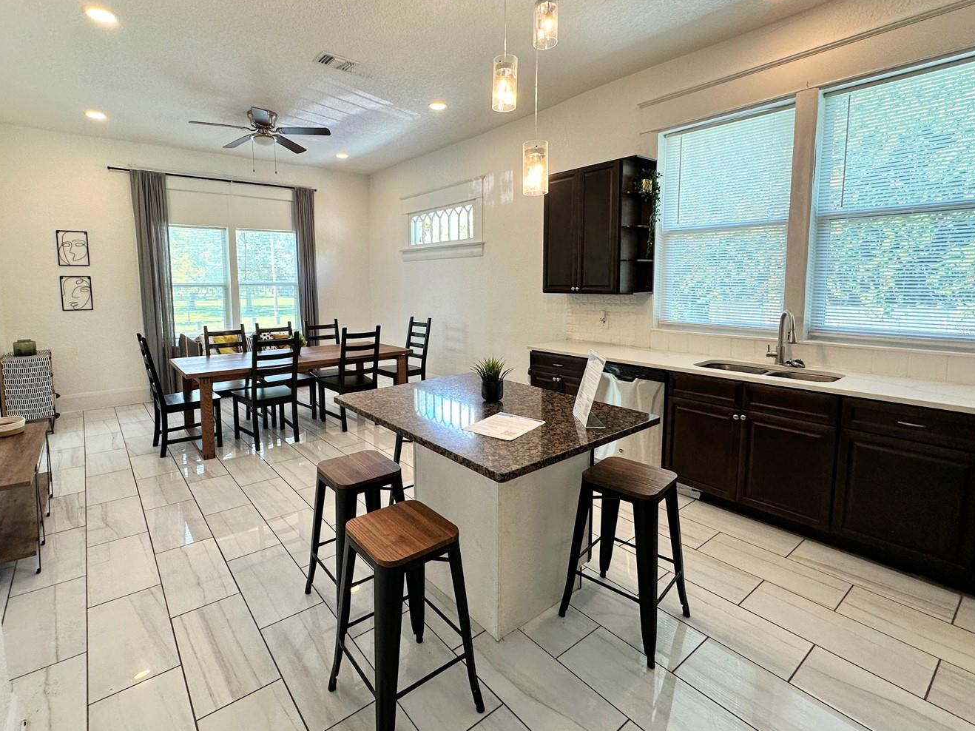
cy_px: 329
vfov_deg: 74.5
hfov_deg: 90.7
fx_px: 479
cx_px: 433
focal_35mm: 17
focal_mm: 2.22
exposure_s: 1/120
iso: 125
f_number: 2.2
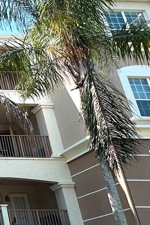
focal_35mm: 58
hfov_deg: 16.1
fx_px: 362
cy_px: 151
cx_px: -175
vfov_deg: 34.2
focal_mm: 2.22
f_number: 2.2
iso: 40
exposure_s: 1/849
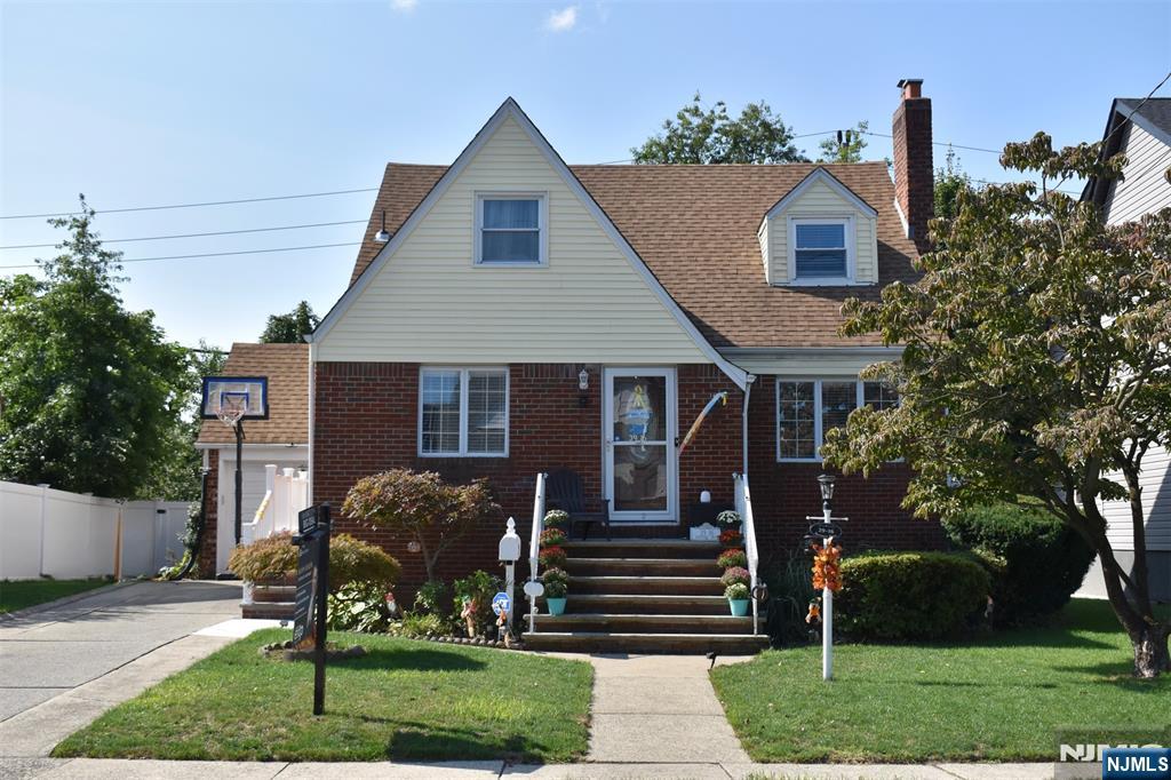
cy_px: 390
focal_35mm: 44
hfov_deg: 45.0
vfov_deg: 30.8
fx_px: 1414
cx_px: 586
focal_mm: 29
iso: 400
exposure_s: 1/1600
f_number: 6.3
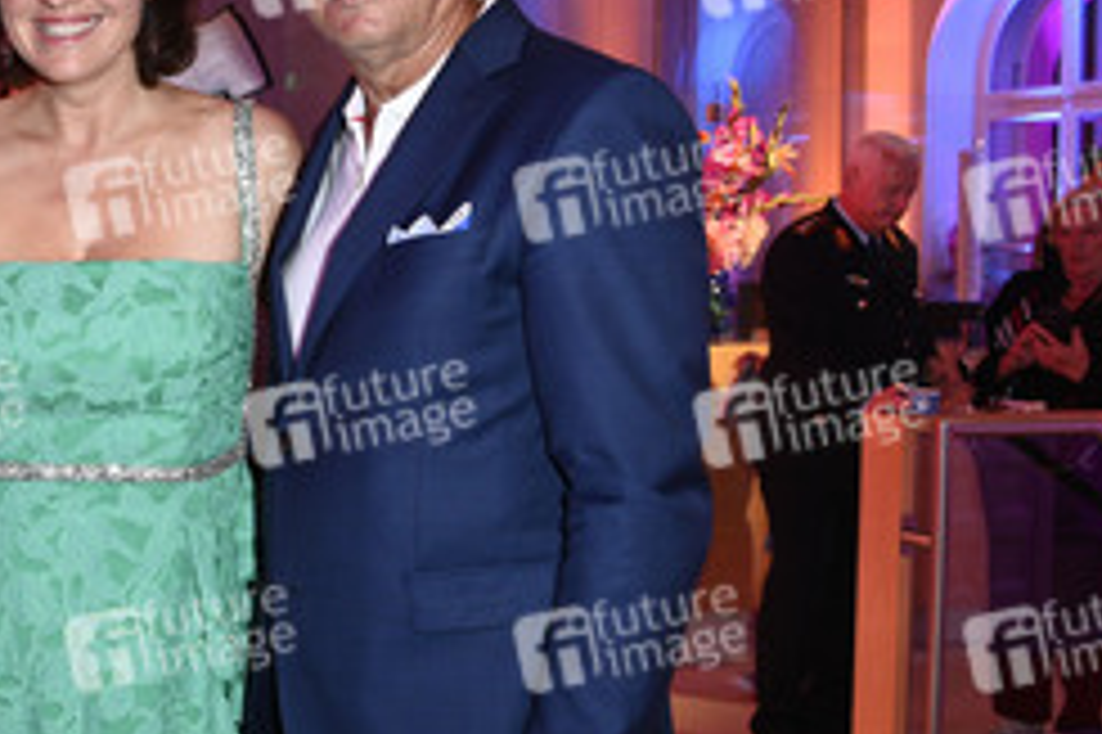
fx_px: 1805
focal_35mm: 59
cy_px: 302
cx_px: 241
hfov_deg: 33.1
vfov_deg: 22.9
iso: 3200
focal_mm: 32
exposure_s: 1/80
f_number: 5.6
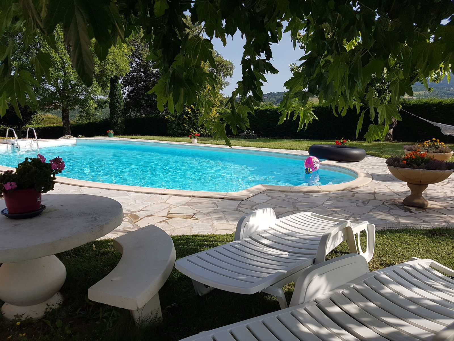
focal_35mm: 26
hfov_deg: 67.3
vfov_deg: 53.1
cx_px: 227
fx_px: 341
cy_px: 170
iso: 40
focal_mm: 4.2
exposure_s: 1/2344
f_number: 1.7
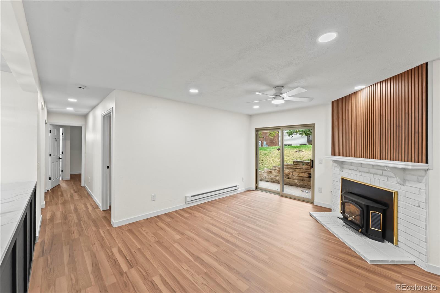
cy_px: 146
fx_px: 171
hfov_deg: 104.3
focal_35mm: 14
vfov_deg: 81.2
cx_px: 220
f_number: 8
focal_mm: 14
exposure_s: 1/4
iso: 500
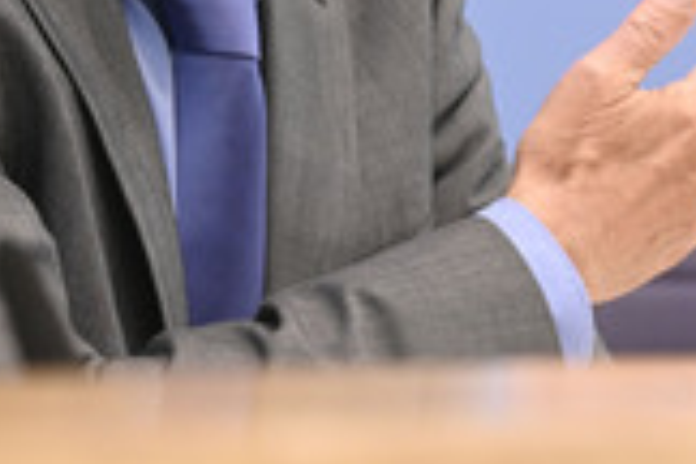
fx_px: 6979
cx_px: 488
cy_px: -120
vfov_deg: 3.8
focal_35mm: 361
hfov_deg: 5.7
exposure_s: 1/500
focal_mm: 130
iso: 3200
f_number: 5
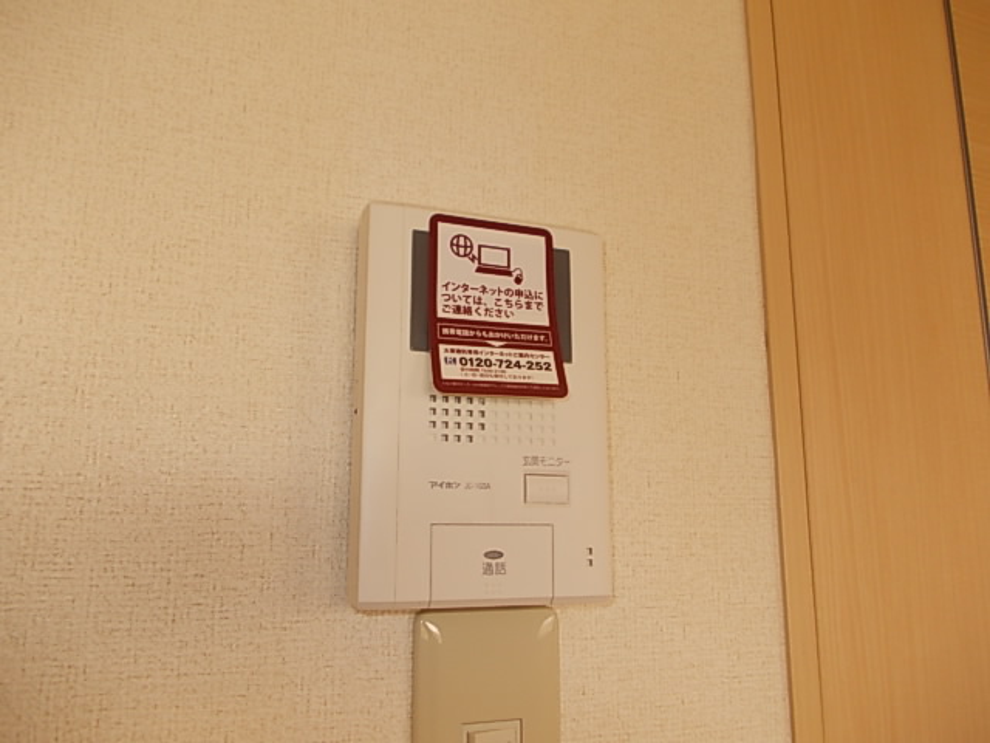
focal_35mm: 28
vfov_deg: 49.7
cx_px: 495
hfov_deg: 63.4
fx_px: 801
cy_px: 372
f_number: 2.7
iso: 80
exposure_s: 1/50
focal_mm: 4
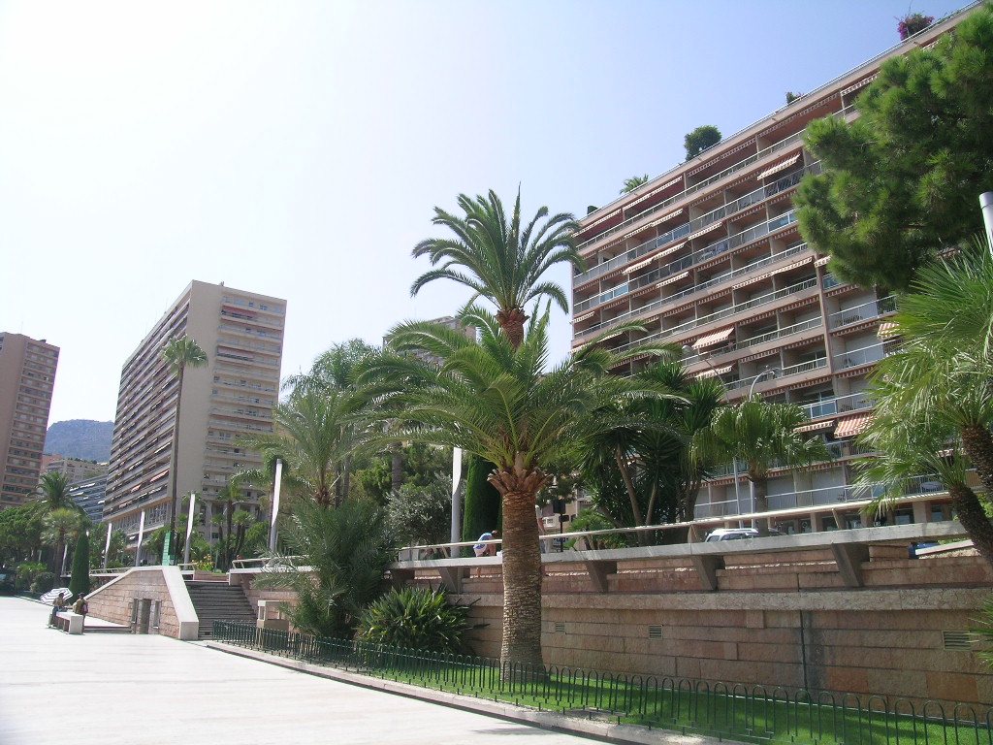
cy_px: 372
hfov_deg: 63.4
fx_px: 803
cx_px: 496
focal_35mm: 28
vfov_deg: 49.7
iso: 50
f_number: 6.3
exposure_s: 1/216
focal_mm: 5.8
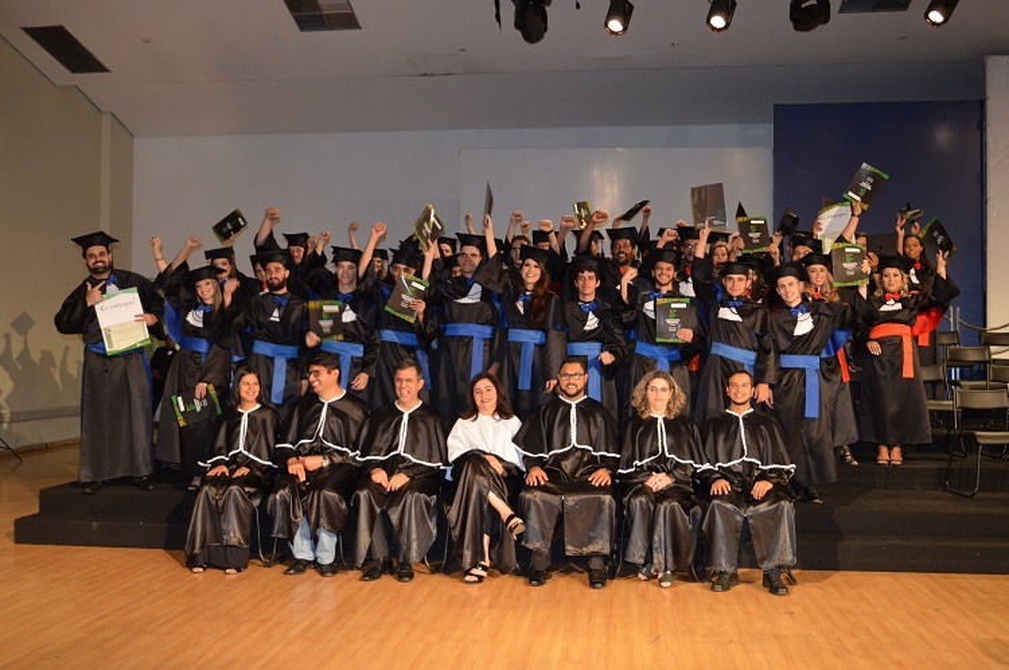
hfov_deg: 53.2
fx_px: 1008
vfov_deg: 36.8
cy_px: 335
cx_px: 504
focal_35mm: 36
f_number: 4
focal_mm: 24
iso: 800
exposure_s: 1/60
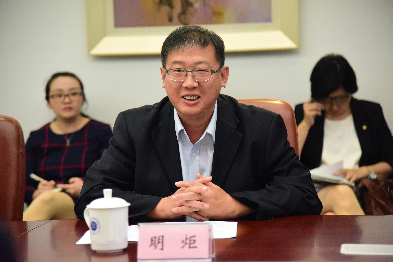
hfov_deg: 19.5
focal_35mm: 105
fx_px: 1147
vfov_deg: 13.1
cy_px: 131
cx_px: 196
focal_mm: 105
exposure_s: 1/250
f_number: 4
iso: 5600
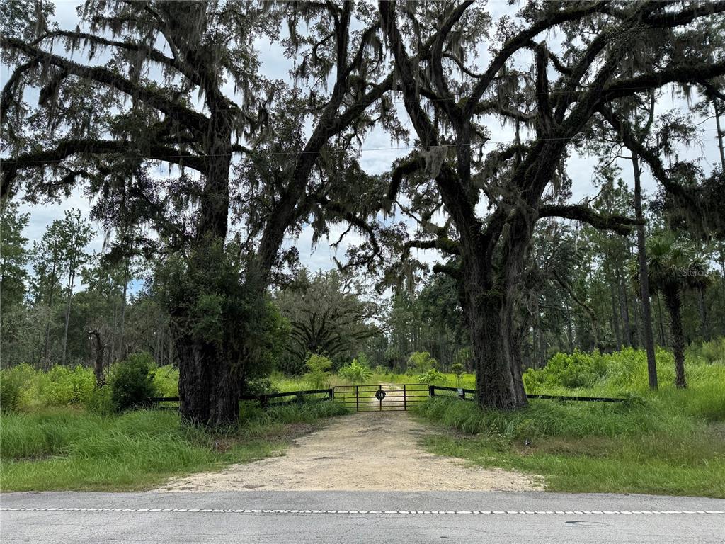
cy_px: 272
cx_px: 362
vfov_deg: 56.8
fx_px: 503
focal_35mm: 24
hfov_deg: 71.6
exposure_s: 1/2710
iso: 80
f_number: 1.78
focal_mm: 6.76
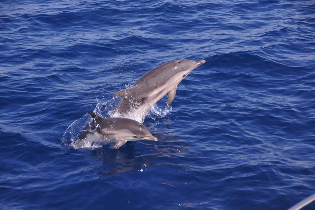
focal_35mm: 112
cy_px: 105
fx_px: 983
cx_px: 158
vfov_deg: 12.2
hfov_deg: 18.2
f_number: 5.6
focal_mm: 75
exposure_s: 1/4000
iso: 1250
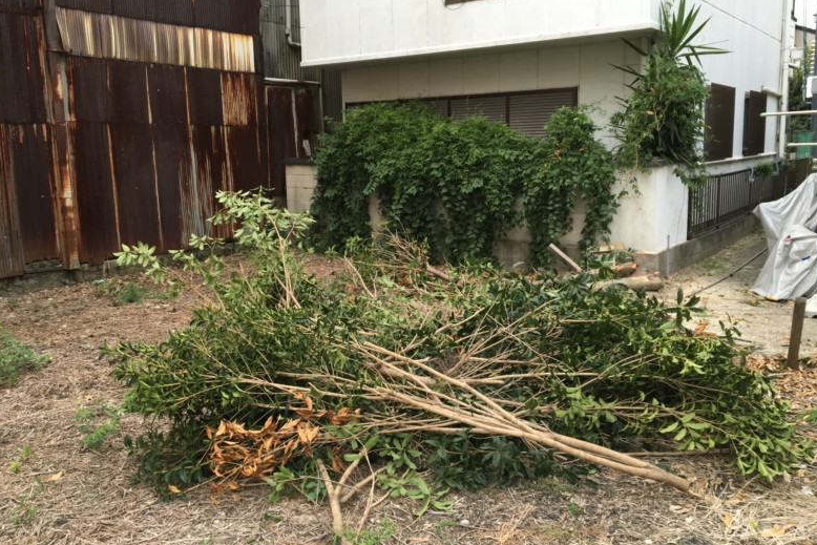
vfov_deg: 42.3
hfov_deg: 60.3
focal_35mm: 31
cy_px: 245
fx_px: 704
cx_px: 410
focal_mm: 4.15
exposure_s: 1/120
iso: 40
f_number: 2.2
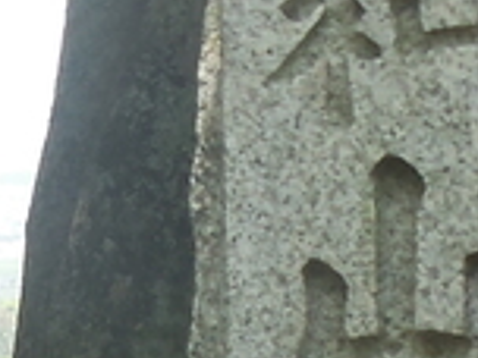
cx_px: -377
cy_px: 207
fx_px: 3811
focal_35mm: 276
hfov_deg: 7.0
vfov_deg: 5.4
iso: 125
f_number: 3.7
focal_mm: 6.3
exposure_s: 1/250
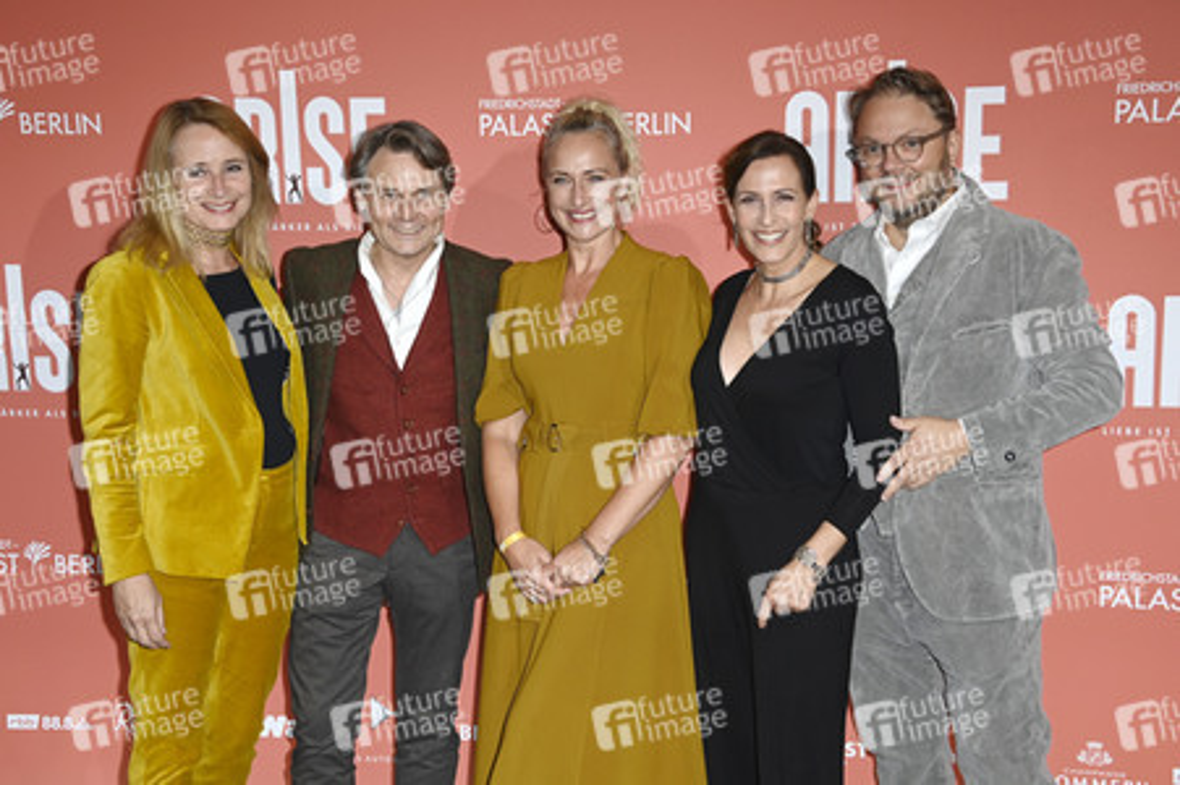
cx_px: 590
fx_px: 1834
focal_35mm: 56
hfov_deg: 35.7
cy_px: 392
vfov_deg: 24.2
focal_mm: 56
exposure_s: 1/160
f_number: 5.6
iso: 640
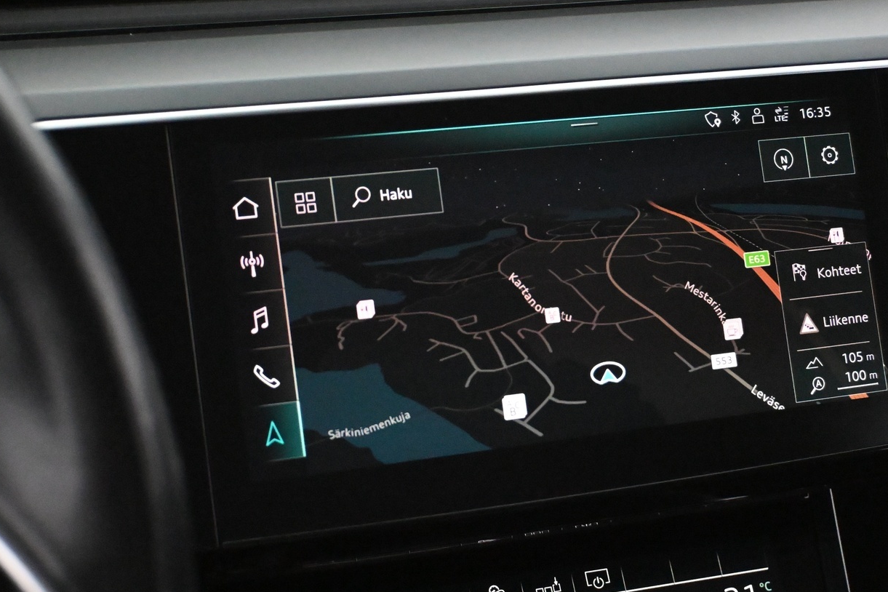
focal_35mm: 70
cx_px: 509
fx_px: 1718
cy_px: 295
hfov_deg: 28.9
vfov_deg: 19.5
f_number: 5.3
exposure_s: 1/100
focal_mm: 35
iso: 12800
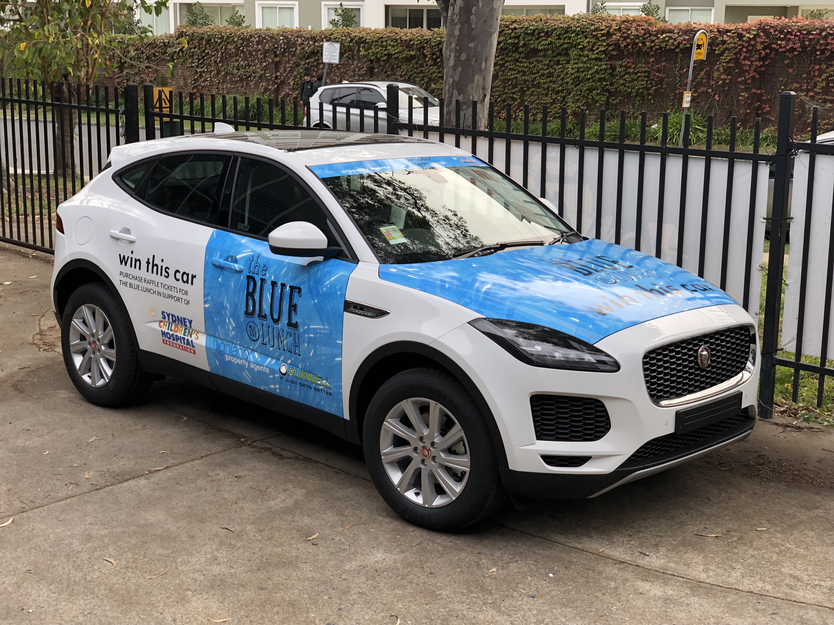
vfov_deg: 28.0
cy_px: 312
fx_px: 1253
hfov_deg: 36.8
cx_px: 417
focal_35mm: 52
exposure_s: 1/120
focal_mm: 6
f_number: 2.4
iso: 20
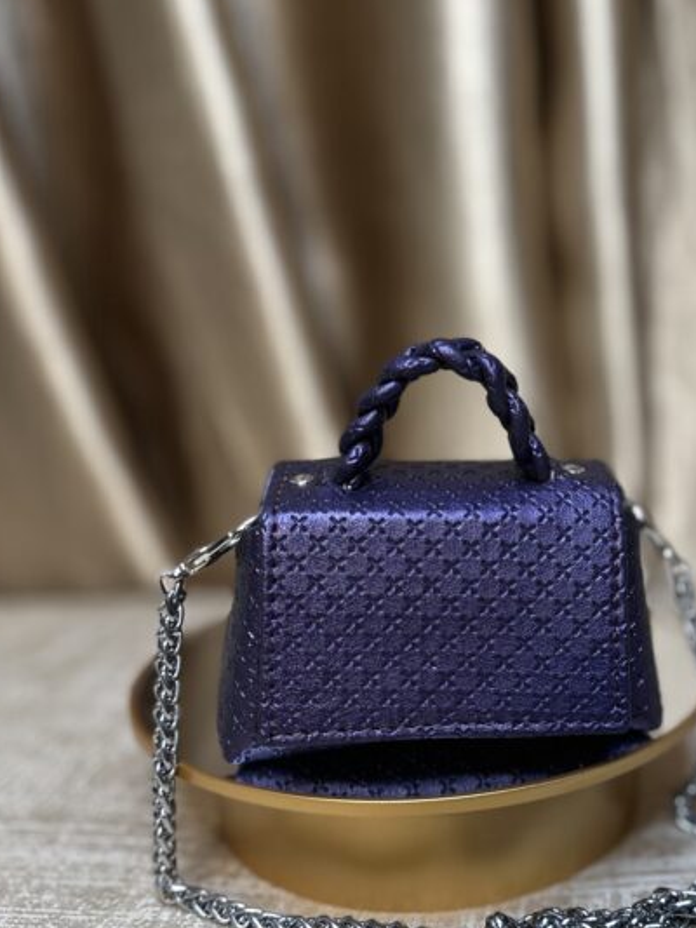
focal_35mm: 36
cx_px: 501
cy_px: 458
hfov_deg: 38.9
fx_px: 965
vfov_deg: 51.3
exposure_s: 1/50
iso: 200
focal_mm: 6.86
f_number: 1.78
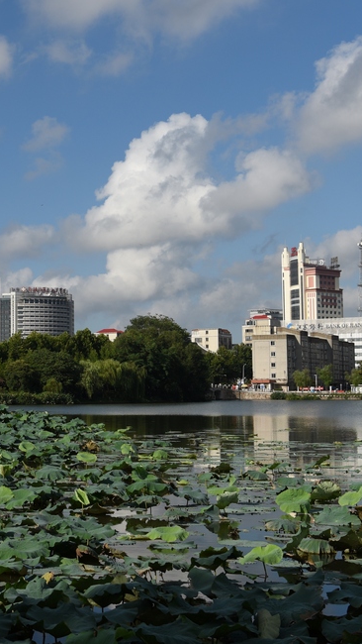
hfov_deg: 17.7
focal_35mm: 66
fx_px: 1125
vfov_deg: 31.9
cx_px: -19
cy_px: 294
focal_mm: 32
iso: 100
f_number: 6.3
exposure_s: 1/800
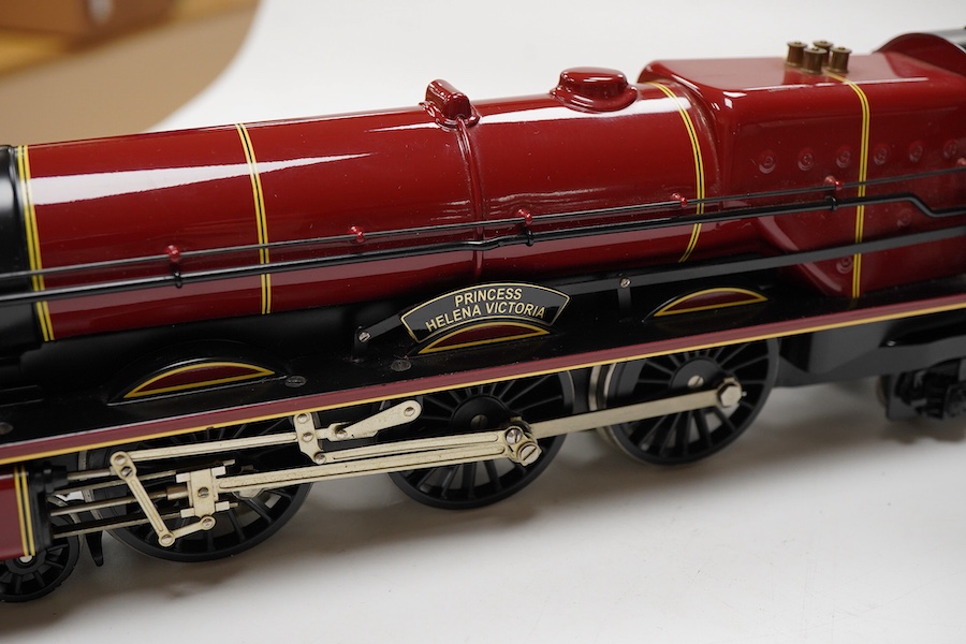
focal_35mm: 45
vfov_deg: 29.9
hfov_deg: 43.6
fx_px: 1207
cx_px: 483
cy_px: 322
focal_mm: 30
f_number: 9
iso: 1250
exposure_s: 1/125
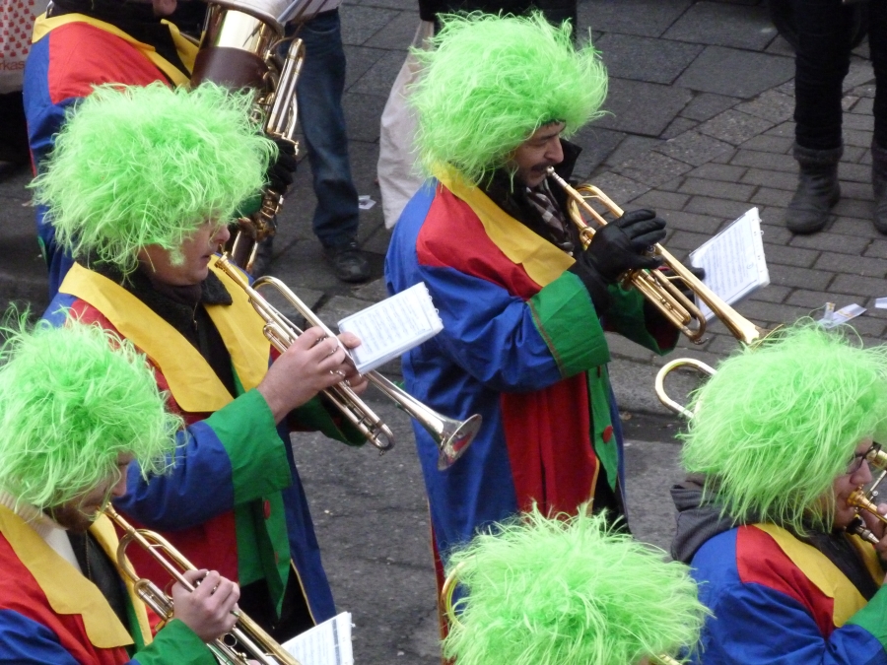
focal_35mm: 224
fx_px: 5740
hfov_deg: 8.8
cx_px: 444
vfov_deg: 6.6
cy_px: 332
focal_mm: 40.4
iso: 800
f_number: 3.9
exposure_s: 1/125
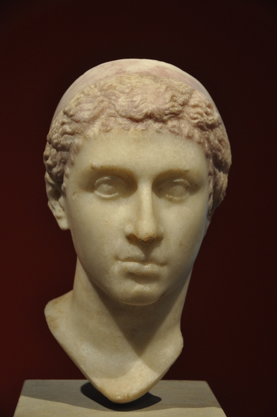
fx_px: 1077
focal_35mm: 93
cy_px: 208
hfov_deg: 14.7
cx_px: 138
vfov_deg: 21.9
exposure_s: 1/60
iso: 500
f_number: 4.8
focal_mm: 62
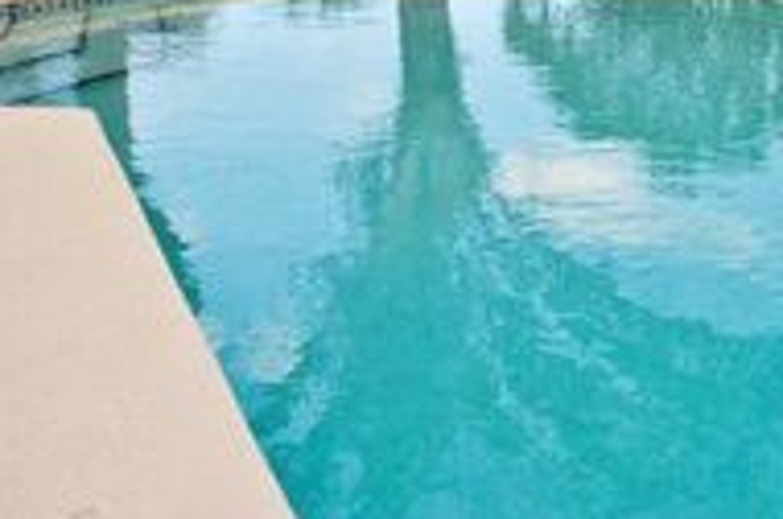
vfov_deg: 19.9
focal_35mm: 63
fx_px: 1368
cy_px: -144
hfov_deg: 31.3
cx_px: 593
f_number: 13
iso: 200
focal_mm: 24
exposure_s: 1/125
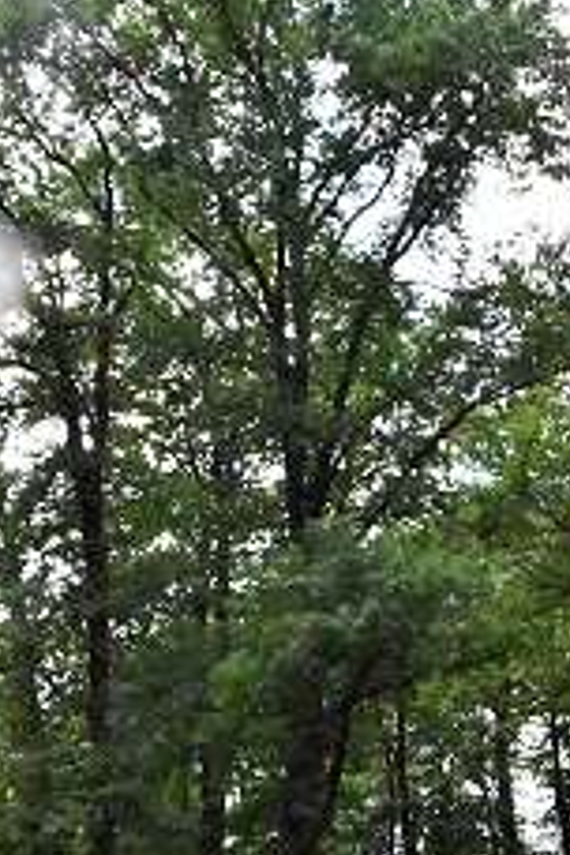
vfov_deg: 30.3
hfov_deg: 20.8
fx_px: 1520
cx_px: 516
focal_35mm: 64
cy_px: 733
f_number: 14
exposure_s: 1/3200
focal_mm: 22
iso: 16000
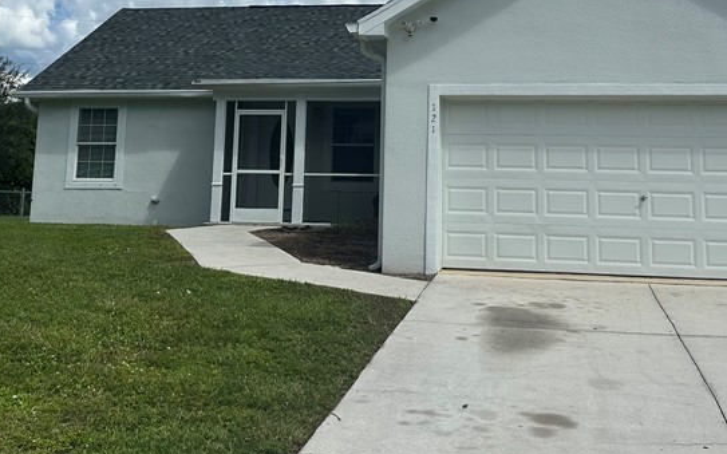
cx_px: 374
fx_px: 951
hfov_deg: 41.8
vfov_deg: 26.0
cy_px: 52
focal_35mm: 48
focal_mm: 6.86
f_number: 1.78
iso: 80
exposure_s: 1/9709
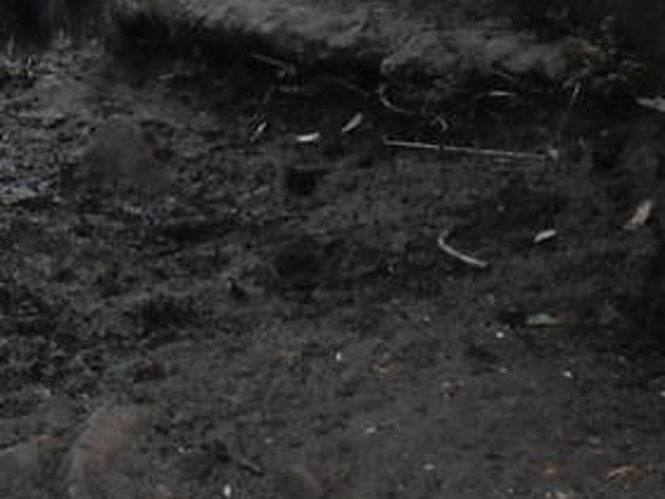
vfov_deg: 2.3
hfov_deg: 3.1
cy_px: -706
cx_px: 76
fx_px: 12199
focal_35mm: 635
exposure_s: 1/90
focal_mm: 18.1
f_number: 5.2
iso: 100
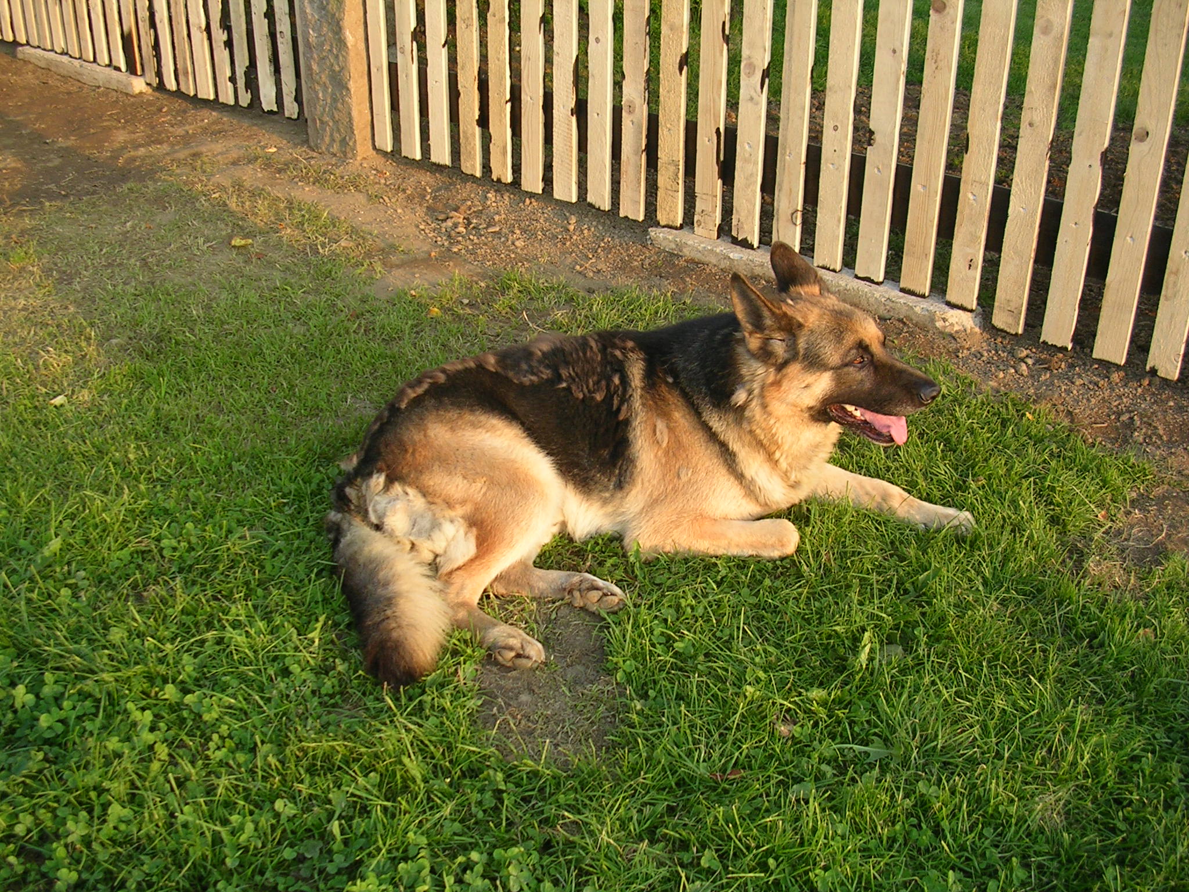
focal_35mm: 38
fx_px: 1305
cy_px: 446
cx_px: 594
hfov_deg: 49.0
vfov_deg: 37.7
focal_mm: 5.8
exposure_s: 1/112
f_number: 2.8
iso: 50
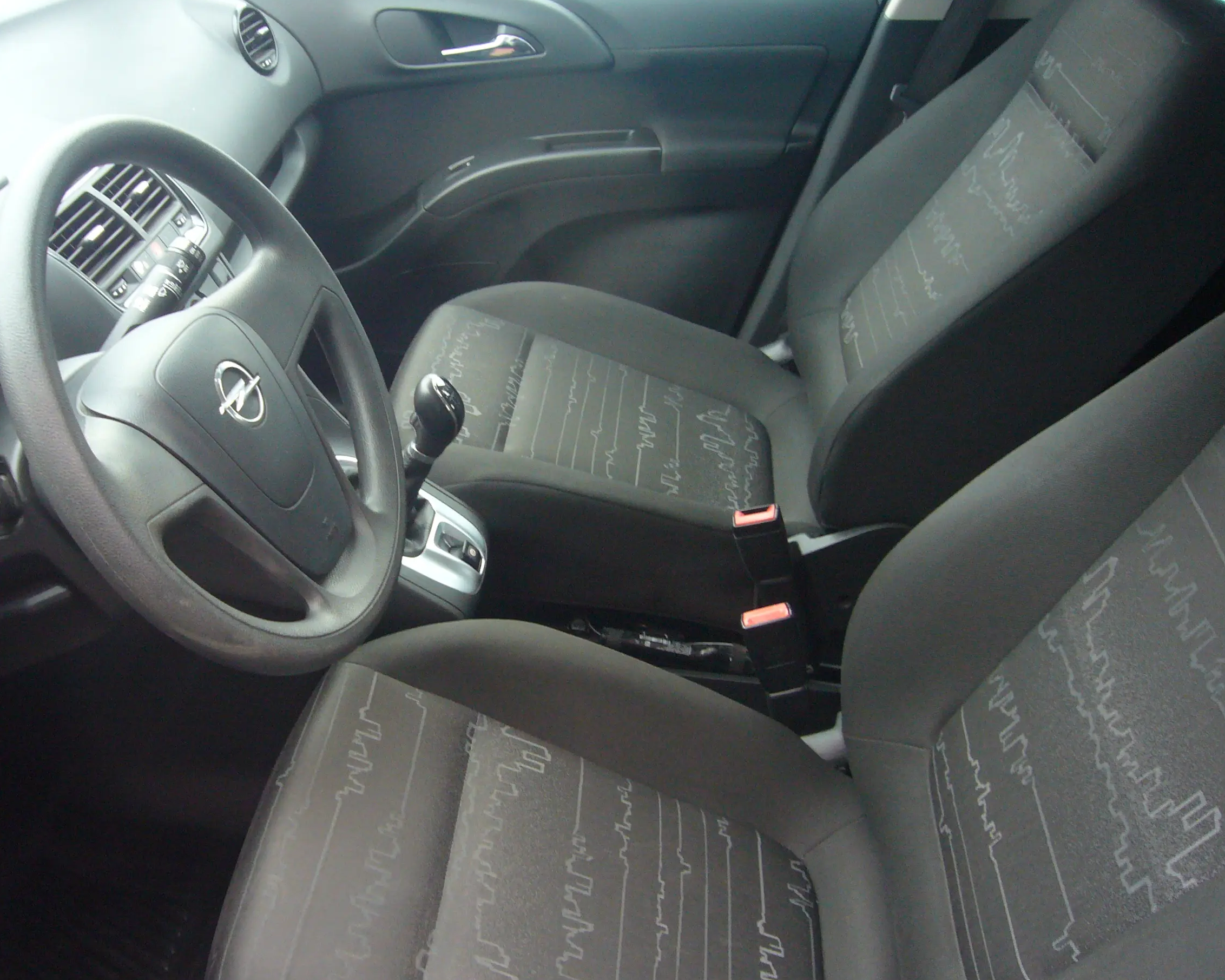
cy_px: 529
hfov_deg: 52.4
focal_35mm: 34
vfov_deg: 43.3
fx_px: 1233
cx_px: 482
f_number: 2.8
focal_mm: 4.6
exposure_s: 1/15
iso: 160
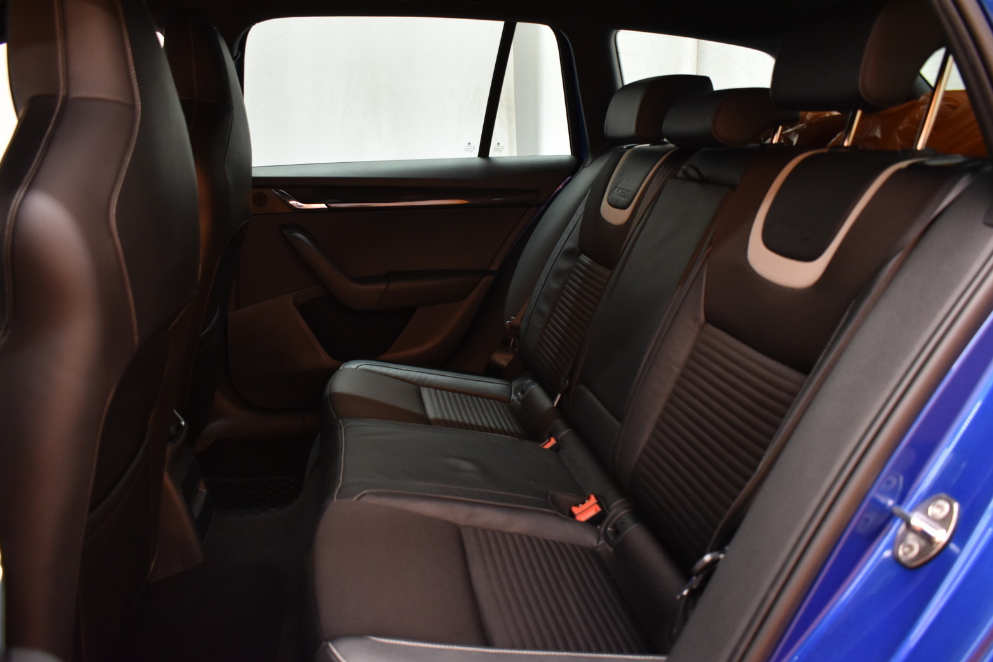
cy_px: 340
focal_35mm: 28
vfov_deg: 46.4
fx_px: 772
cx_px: 484
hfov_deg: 65.5
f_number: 3.5
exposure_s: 1/30
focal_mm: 18
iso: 1400
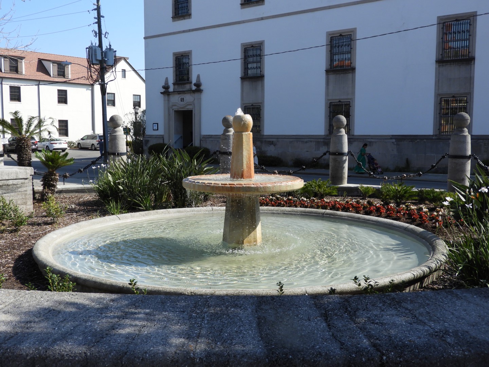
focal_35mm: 35
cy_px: 184
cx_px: 244
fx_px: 494
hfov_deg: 52.6
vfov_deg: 40.7
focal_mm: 6.3
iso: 100
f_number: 3.8
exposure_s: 1/800
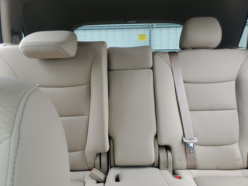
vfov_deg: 53.1
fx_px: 186
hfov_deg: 67.3
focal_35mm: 26
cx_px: 124
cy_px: 93
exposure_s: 1/294
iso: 50
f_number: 1.5
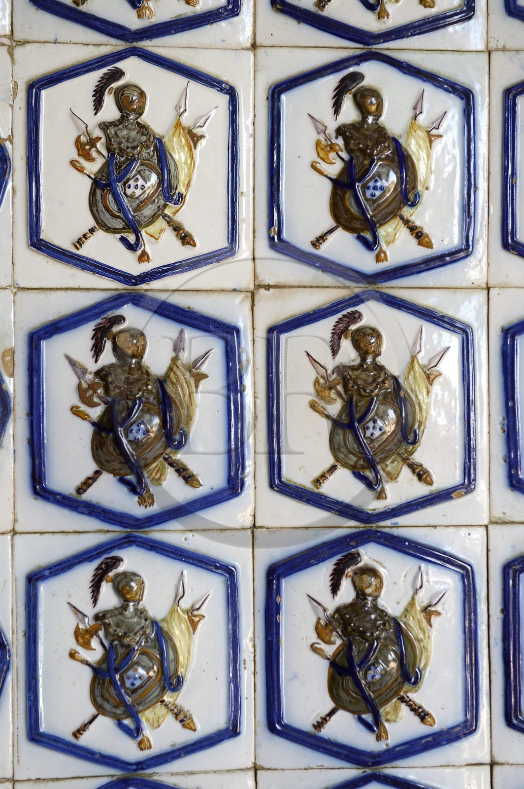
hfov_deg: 19.4
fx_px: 1531
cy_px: 394
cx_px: 262
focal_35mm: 70
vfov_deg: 28.9
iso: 200
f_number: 5
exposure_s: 1/60
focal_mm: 70
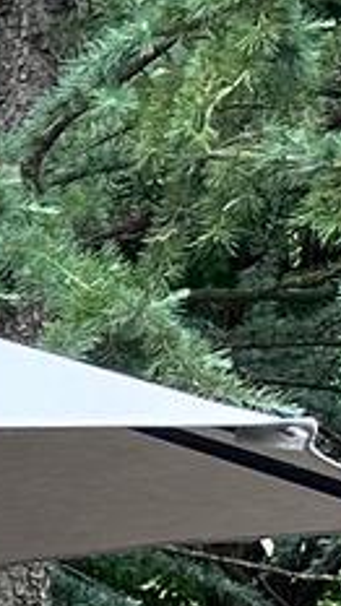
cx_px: -2205
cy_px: 1282
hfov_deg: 3.7
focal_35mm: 230
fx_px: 3698
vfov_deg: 8.8
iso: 64
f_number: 1.78
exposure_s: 1/146
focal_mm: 6.86
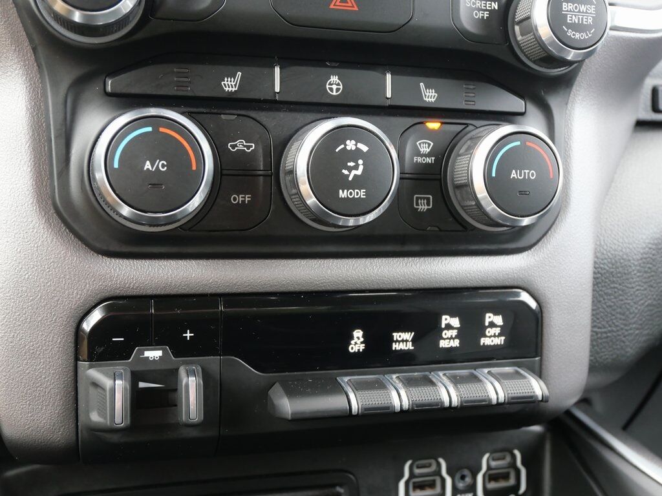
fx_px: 765
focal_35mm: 40
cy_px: 248
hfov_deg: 46.8
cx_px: 331
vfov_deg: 36.0
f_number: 4.6
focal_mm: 20
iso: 1250
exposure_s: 1/60
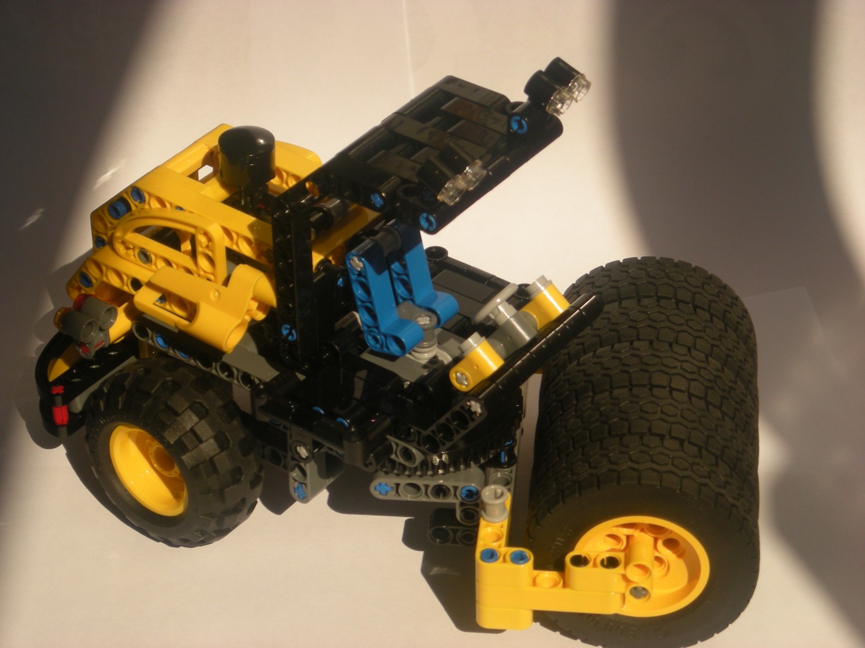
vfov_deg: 14.1
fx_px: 2624
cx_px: 432
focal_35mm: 105
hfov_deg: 18.7
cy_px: 324
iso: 64
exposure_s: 1/410
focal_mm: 17.1
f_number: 4.7
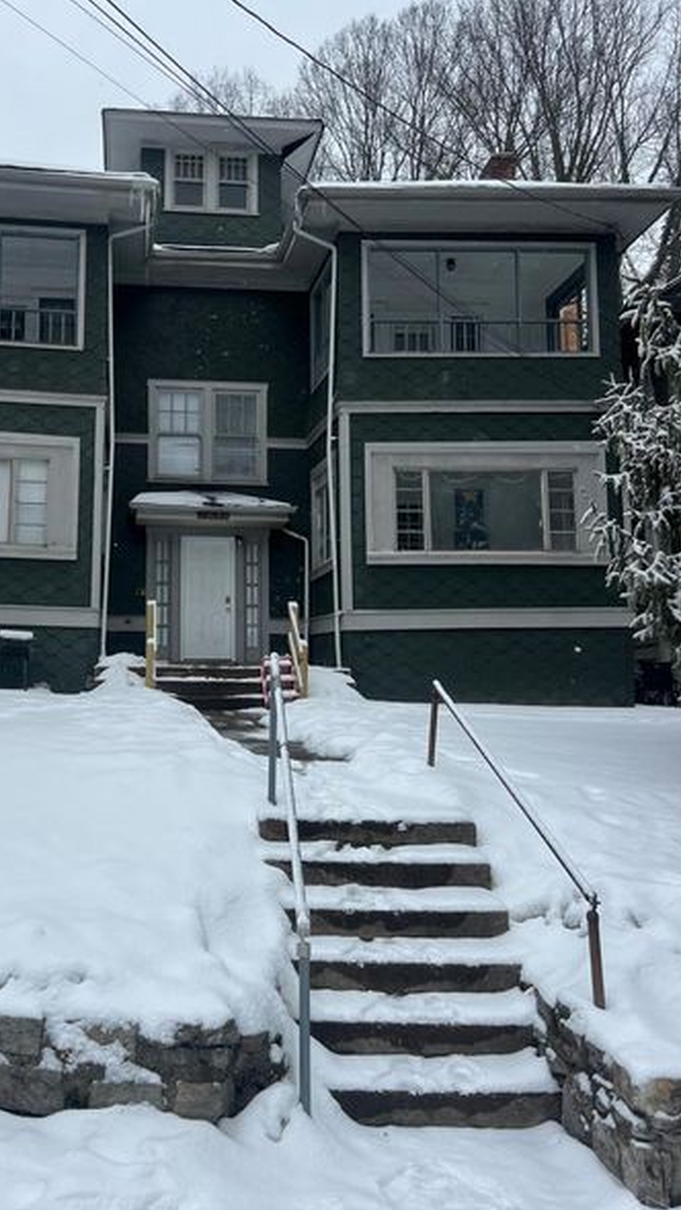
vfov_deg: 61.0
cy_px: 586
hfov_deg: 36.1
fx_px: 1027
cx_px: 199
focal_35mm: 32
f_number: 1.5
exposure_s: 1/965
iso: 50
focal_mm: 5.7
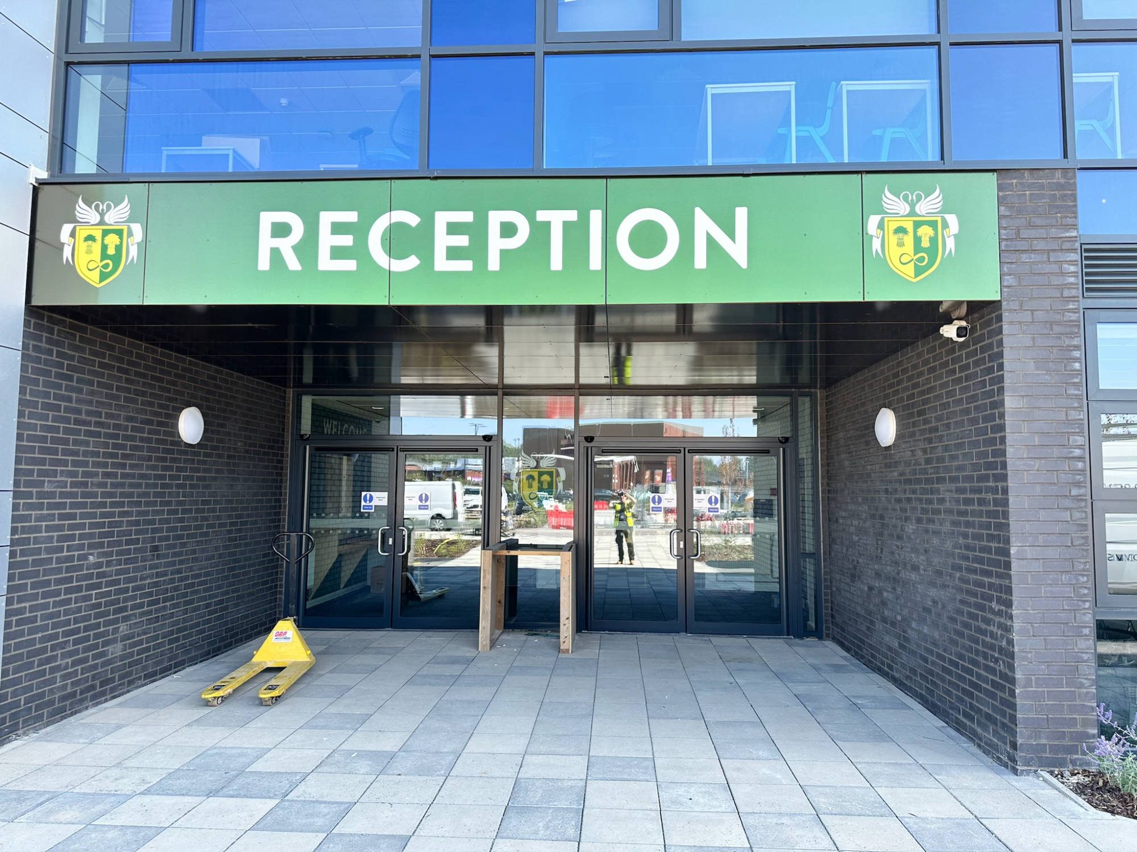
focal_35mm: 24
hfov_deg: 71.6
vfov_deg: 56.8
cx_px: 568
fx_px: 788
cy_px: 426
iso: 80
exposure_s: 1/489
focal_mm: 6.86
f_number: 1.78
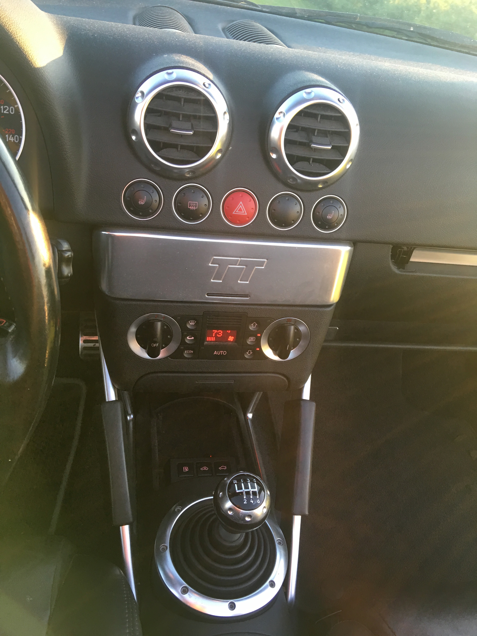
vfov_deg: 61.7
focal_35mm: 29
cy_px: 318
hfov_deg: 48.2
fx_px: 533
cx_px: 238
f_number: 2.2
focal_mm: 4.15
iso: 32
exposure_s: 1/30
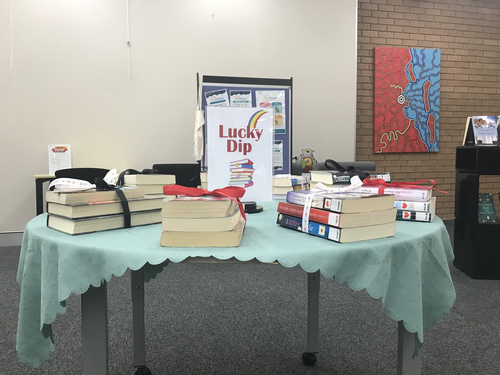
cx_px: 250
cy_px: 188
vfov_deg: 49.7
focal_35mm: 28
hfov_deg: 63.4
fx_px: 404
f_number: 1.8
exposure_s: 1/25
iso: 32
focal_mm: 3.99
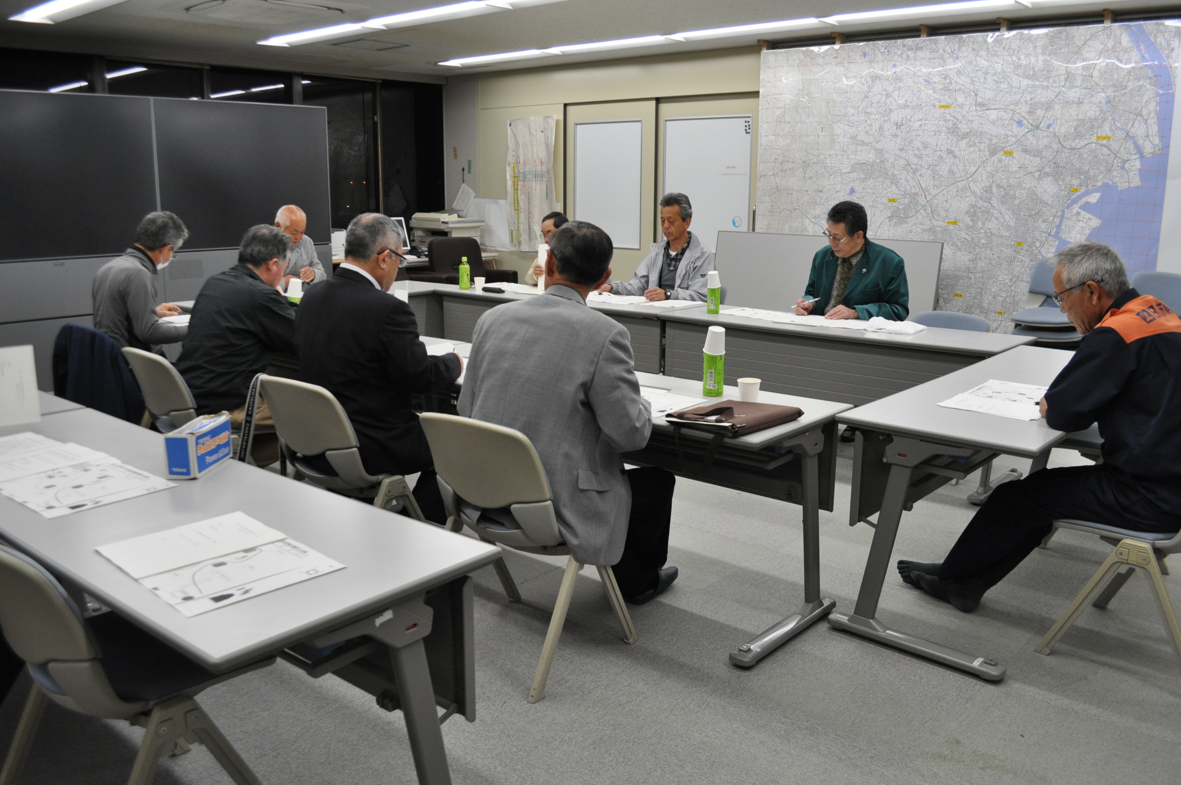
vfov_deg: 43.5
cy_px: 392
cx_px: 590
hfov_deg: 62.0
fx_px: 983
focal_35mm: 30
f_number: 5.6
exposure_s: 1/200
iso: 800
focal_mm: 20
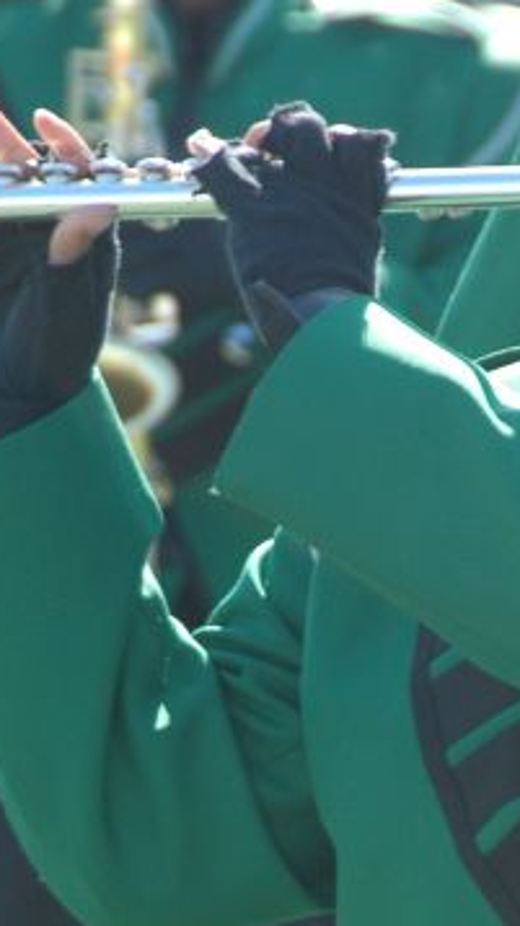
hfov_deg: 1.4
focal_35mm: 898
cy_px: 781
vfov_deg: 2.4
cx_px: 595
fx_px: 22043
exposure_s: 1/160
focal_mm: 200
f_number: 5.6
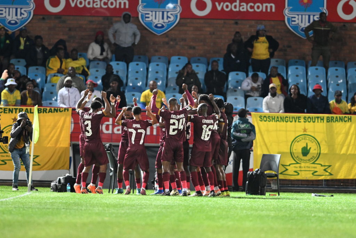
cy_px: 119
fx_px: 5934
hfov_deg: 3.4
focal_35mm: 600
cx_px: 178
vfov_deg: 2.3
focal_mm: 400
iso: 2500
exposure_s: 1/320
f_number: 3.5
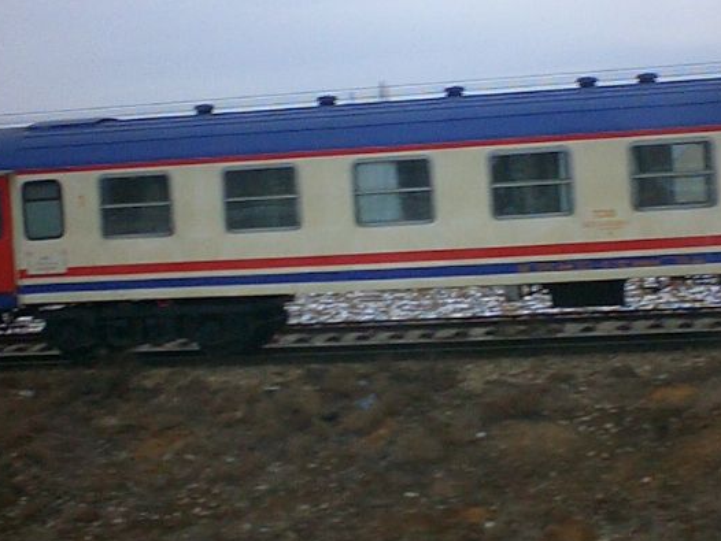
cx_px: 443
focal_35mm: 90
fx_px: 1875
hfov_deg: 21.7
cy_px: 218
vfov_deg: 16.4
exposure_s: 1/500
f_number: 3.5
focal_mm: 5.6
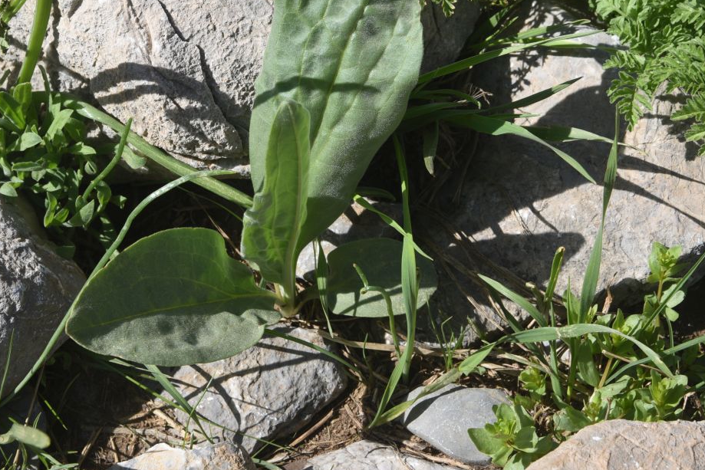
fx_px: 1939
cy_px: 157
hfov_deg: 20.6
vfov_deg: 13.8
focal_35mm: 99
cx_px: 328
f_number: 13
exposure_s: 1/125
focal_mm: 70
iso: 160
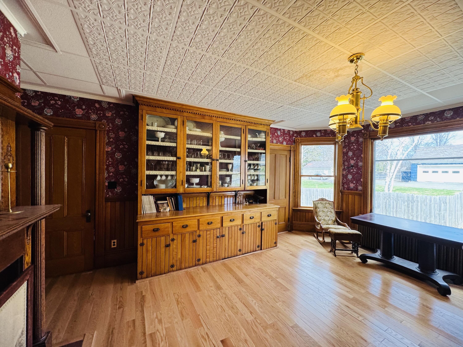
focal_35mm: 14
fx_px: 187
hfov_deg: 102.1
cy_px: 174
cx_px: 232
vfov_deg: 85.7
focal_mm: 2.22
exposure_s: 1/120
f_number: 2.2
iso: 160
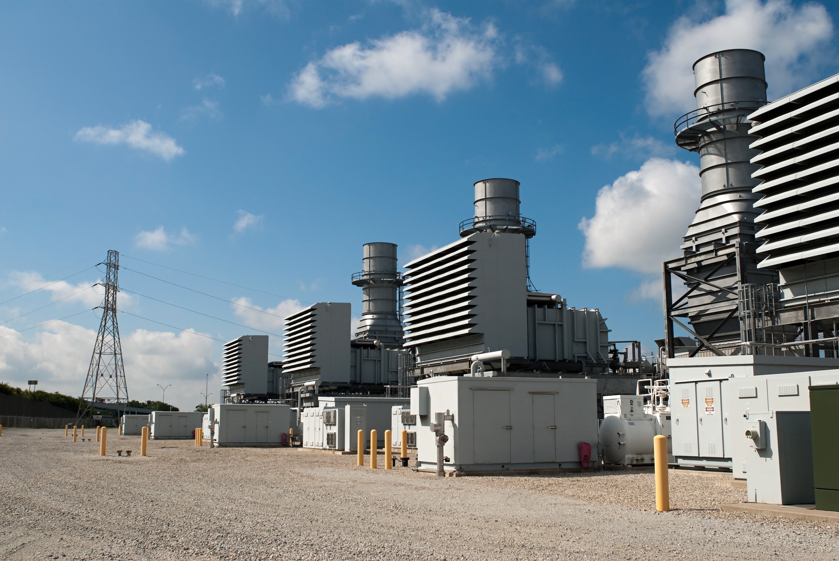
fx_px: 840
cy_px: 280
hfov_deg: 53.1
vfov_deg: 37.0
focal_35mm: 36
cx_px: 420
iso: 100
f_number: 9
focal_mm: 24
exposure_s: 1/320
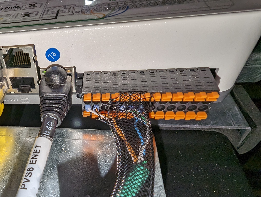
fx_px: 196
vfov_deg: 52.3
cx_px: 28
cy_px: 130
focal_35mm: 26
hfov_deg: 58.0
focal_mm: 1.95
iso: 48
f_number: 2.2
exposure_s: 1/112
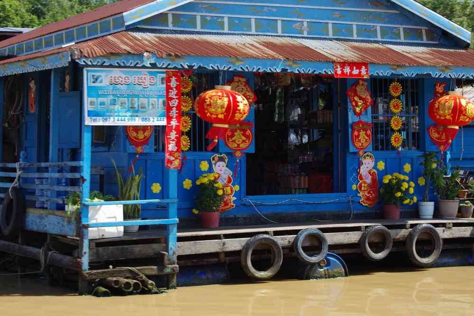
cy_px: 158
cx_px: 237
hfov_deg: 24.6
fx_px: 1086
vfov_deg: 16.6
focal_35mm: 82
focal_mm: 55
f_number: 9
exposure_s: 1/100
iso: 200
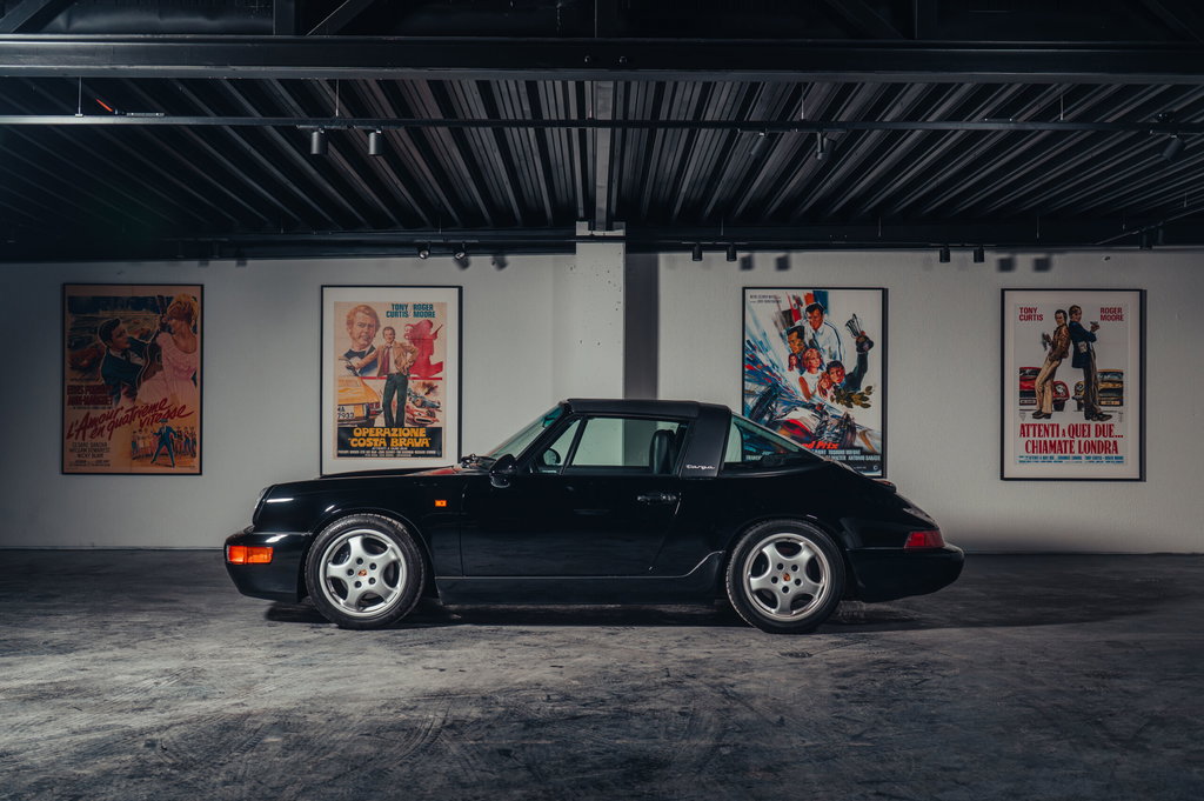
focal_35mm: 38
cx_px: 602
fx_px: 1270
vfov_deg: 35.0
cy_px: 400
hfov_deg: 50.7
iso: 800
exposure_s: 1/60
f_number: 7.1
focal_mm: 38
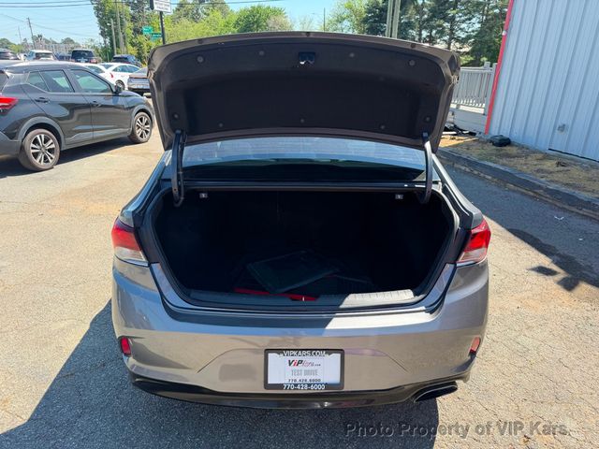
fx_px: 415
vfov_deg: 56.8
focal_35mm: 24
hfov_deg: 71.6
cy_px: 224
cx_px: 300
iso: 80
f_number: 1.78
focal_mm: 6.76
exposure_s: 1/1032
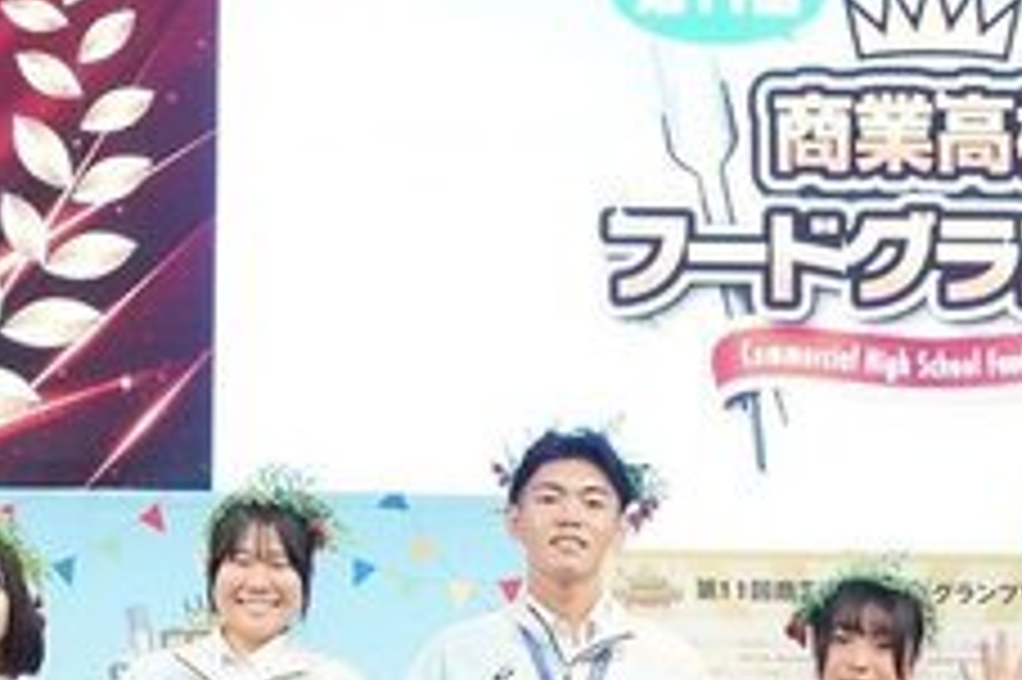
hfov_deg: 24.5
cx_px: 248
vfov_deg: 16.2
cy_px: 716
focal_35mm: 82
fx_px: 2326
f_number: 7.1
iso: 3200
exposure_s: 1/200
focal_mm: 31
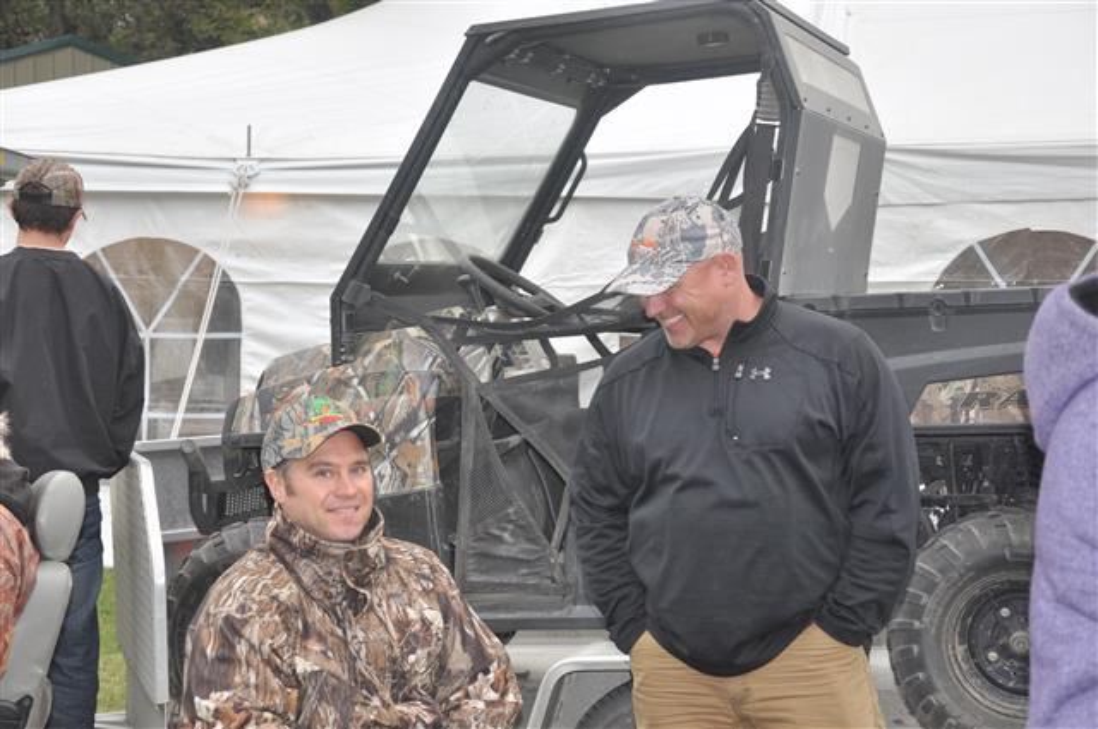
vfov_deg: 18.1
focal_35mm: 75
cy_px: 364
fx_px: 2285
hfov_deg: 27.0
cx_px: 549
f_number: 5
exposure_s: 1/125
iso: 500
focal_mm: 50
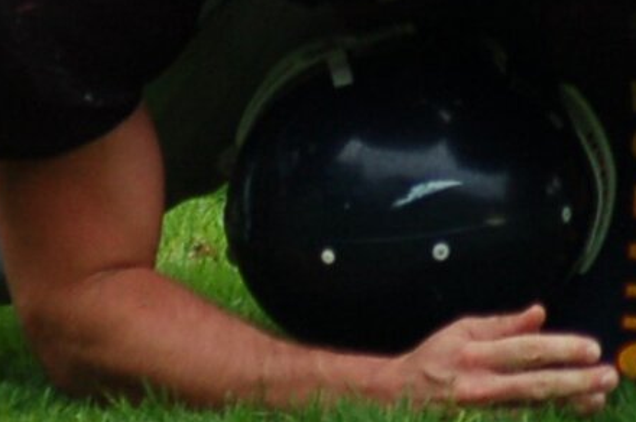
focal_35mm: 1650
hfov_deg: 1.3
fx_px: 29107
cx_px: 396
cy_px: -51
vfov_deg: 0.8
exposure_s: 1/500
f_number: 5.3
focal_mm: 220
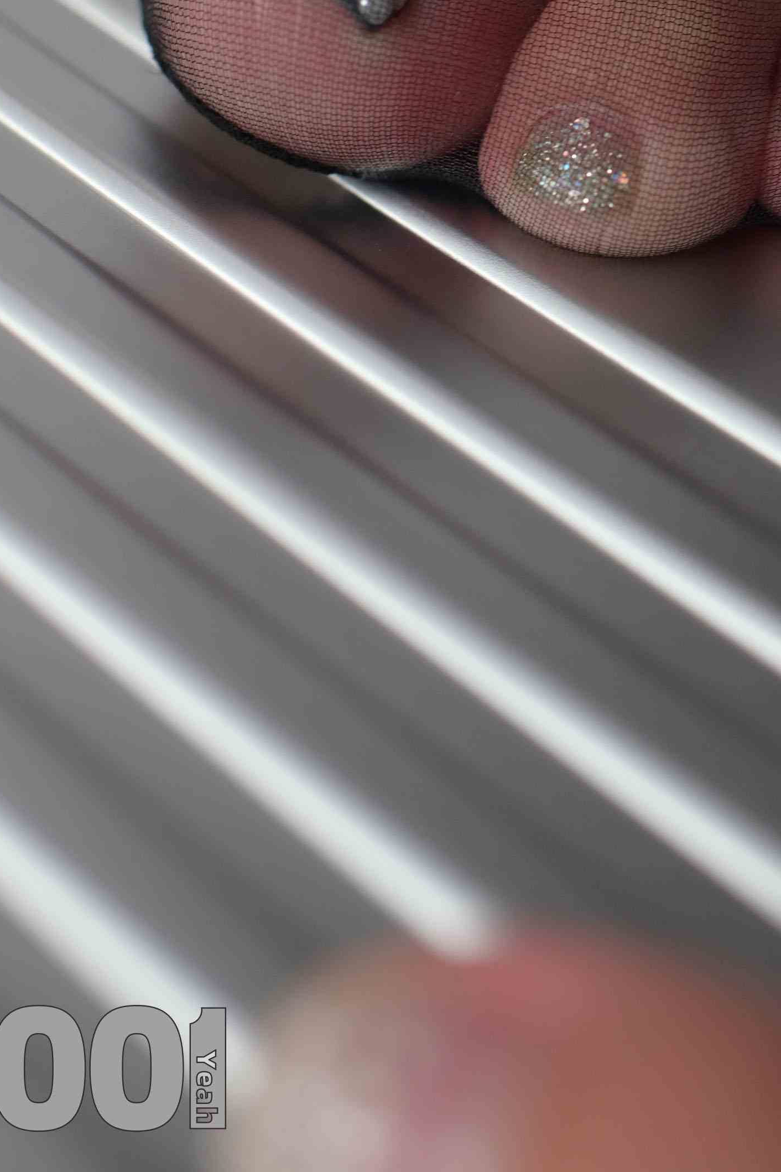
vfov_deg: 25.0
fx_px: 2473
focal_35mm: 76
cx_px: 683
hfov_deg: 17.7
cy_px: -74
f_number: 3.5
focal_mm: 35
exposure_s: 1/200
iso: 500
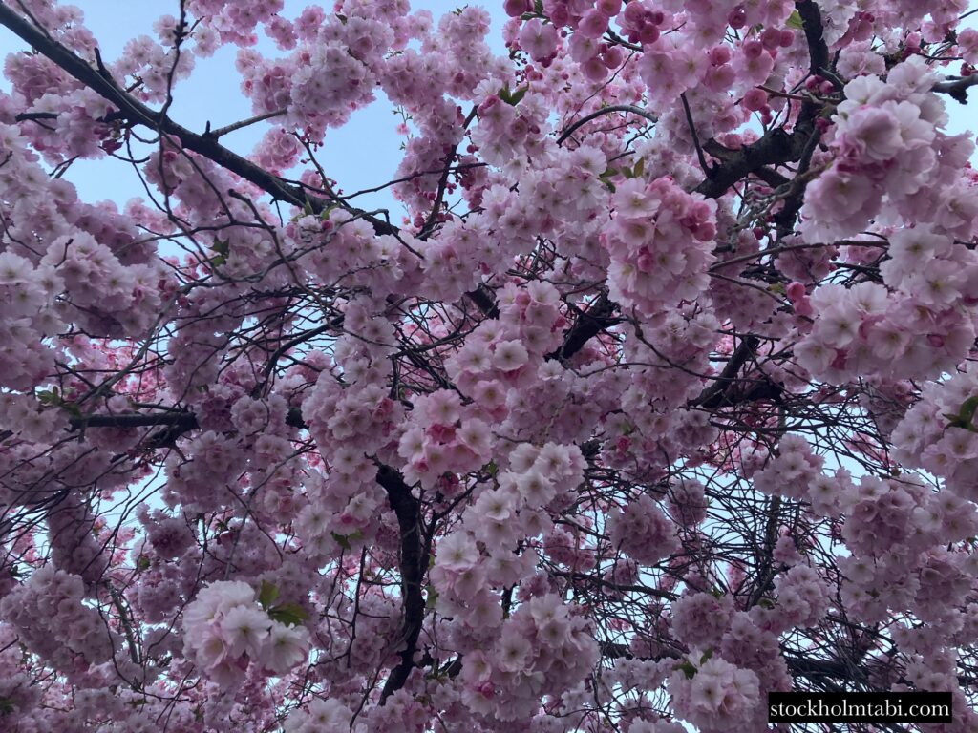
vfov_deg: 49.7
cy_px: 366
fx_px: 791
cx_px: 489
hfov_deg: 63.4
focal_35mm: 28
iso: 80
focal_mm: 3.99
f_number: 1.8
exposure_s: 1/121
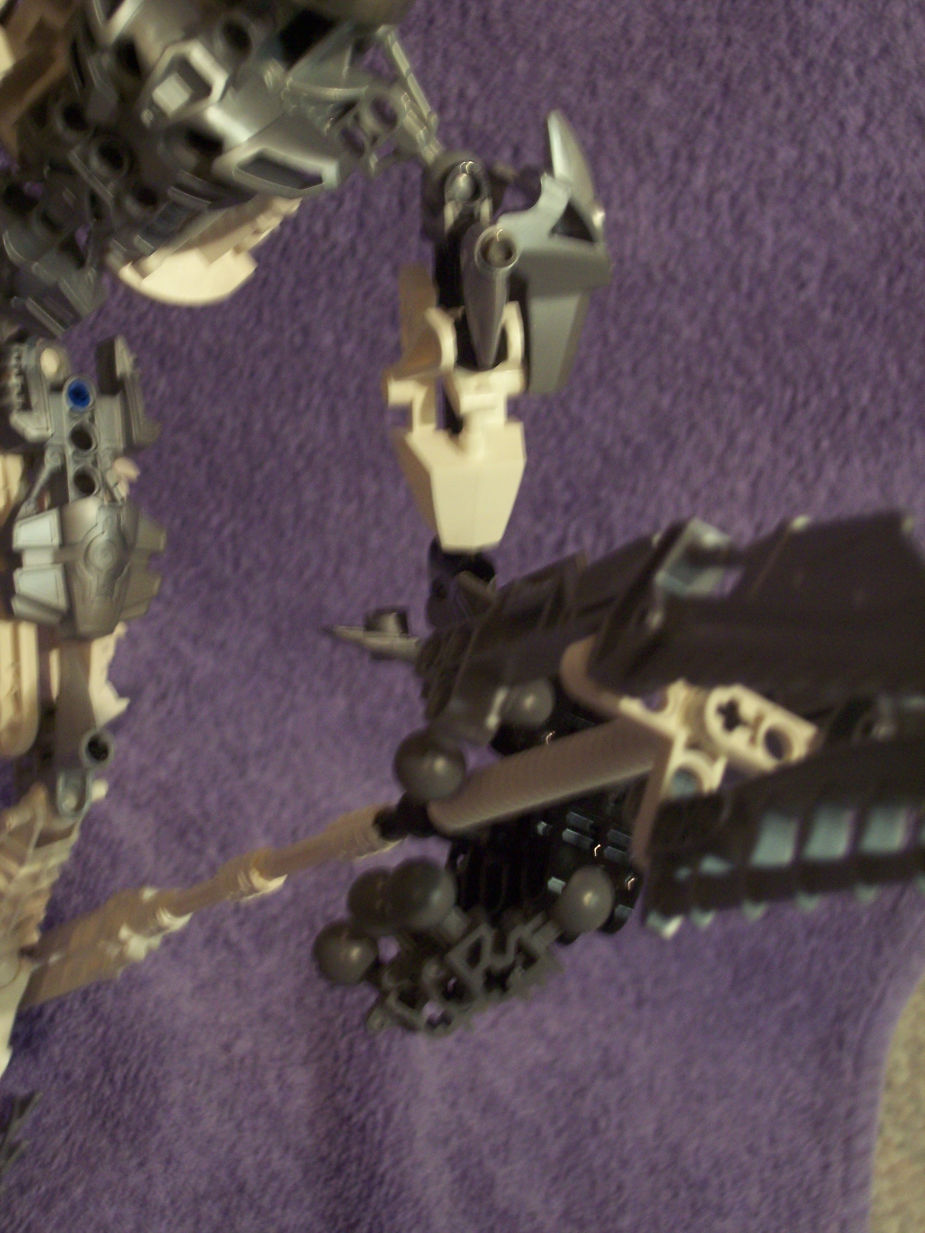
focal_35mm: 78
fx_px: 2779
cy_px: 616
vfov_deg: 25.0
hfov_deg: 18.9
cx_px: 462
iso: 200
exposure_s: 1/8
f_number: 4.8
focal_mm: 16
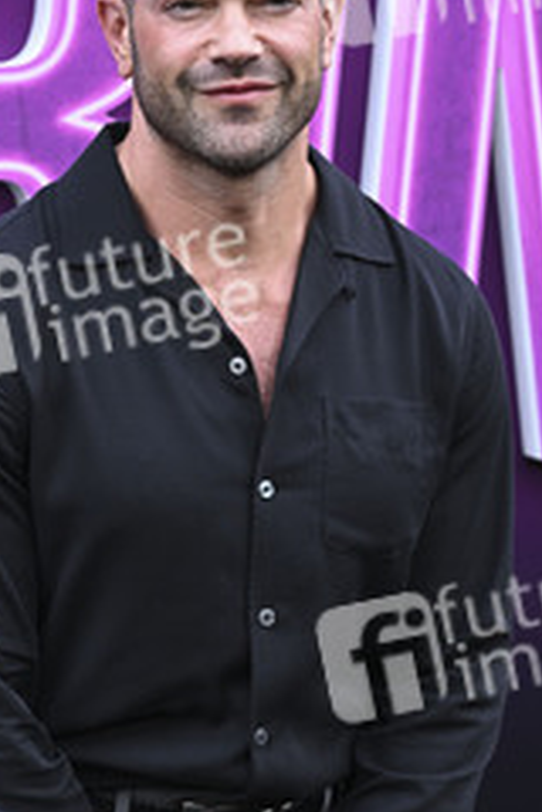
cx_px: 183
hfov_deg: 11.0
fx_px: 2823
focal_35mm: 125
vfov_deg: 16.4
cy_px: 474
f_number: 6.3
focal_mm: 75
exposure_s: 1/400
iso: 1000
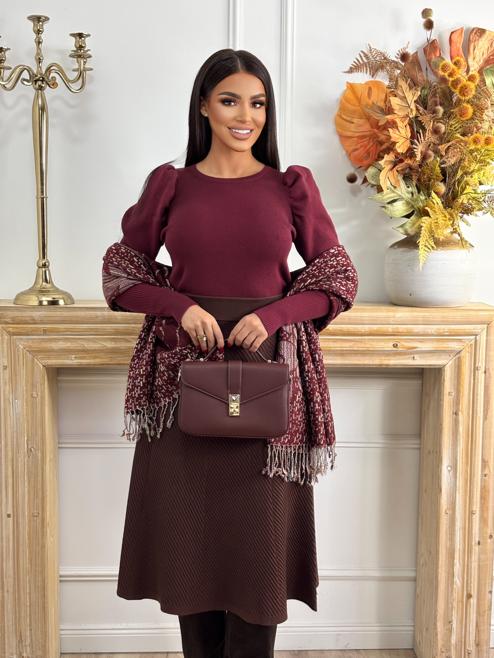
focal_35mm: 52
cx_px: 247
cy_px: 329
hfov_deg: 28.0
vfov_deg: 36.8
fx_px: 989
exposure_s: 1/50
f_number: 1.6
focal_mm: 5.96
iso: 80
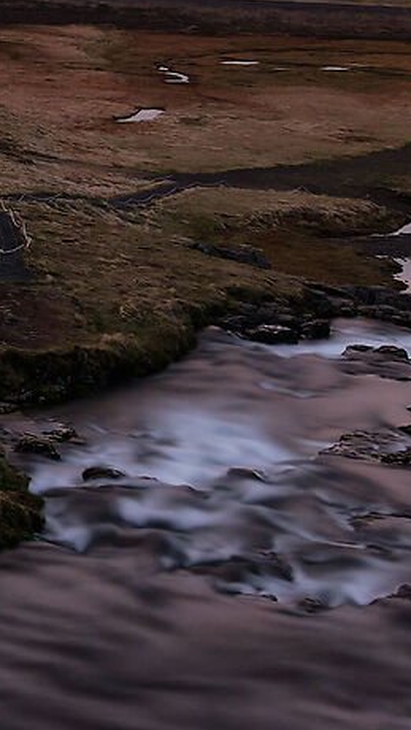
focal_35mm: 82
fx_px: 1588
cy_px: -81
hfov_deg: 9.3
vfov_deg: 24.1
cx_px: -1017
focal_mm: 10
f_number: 7.1
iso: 200
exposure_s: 30
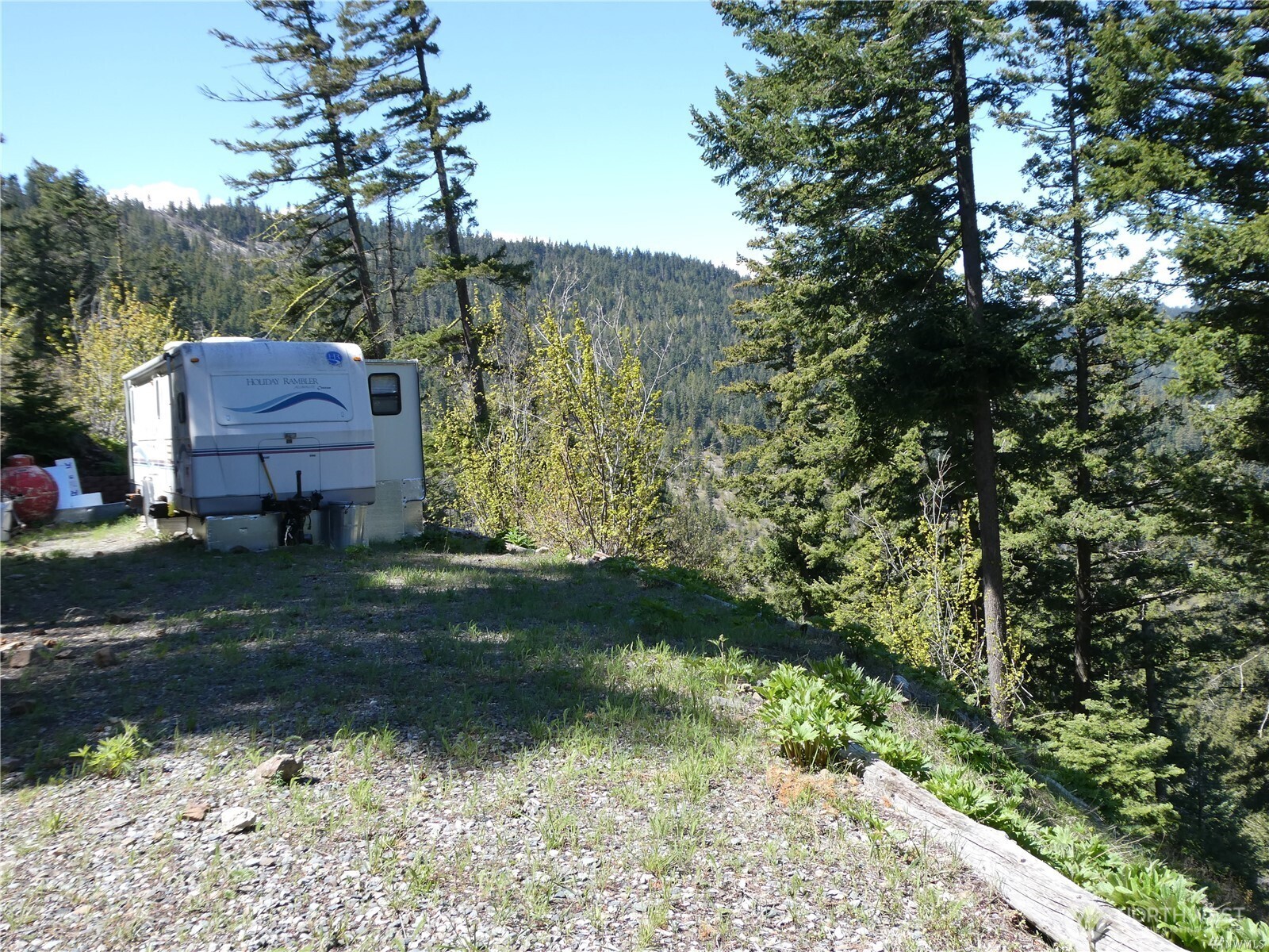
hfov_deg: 58.4
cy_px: 476
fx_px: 1136
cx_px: 634
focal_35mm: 31
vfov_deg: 45.4
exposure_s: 1/320
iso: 80
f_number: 3.5
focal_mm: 5.4
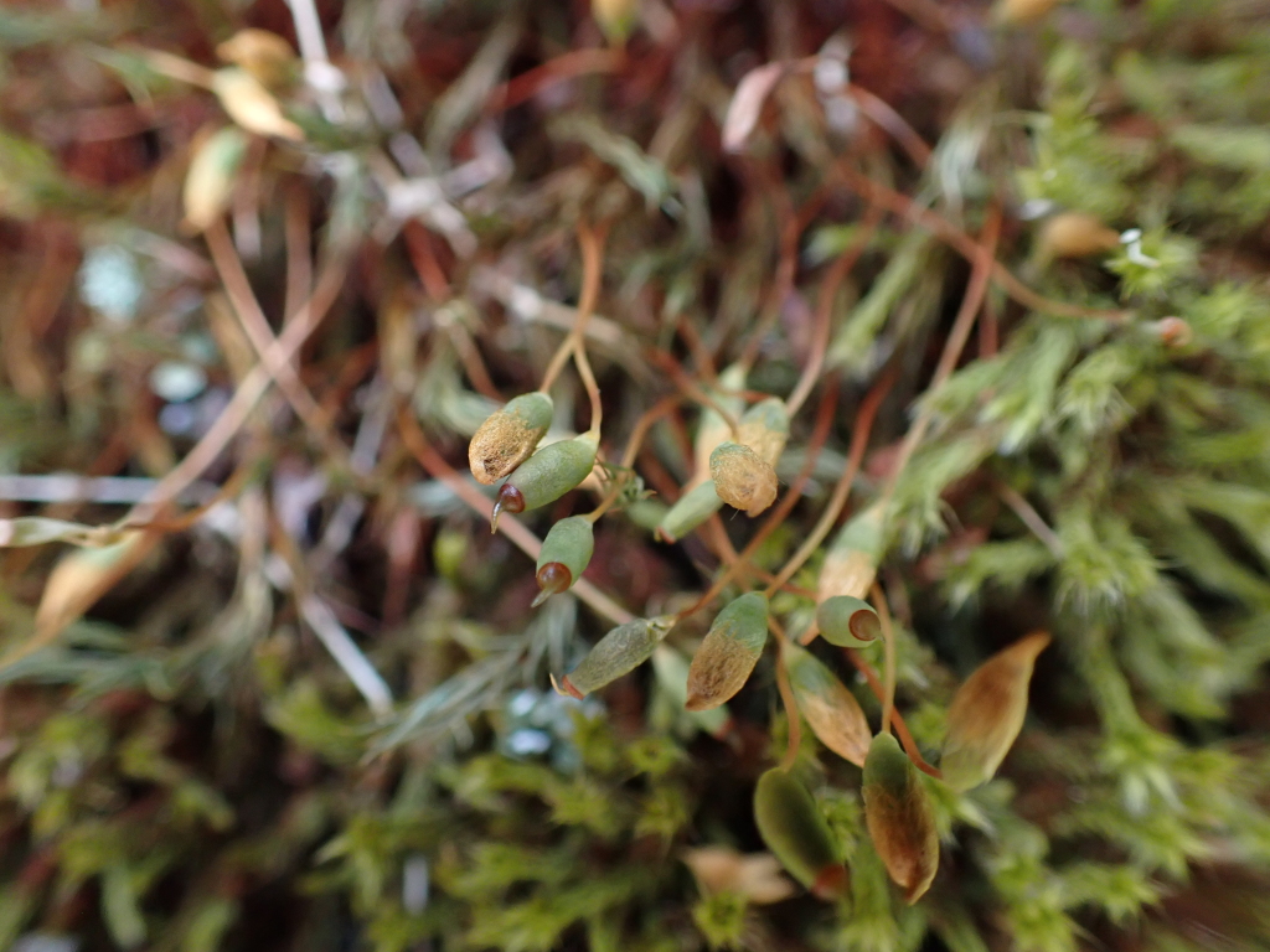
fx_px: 1101
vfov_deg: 46.8
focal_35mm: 30
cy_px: 476
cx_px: 635
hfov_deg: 60.0
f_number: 2.3
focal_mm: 5.4
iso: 400
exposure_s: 1/125
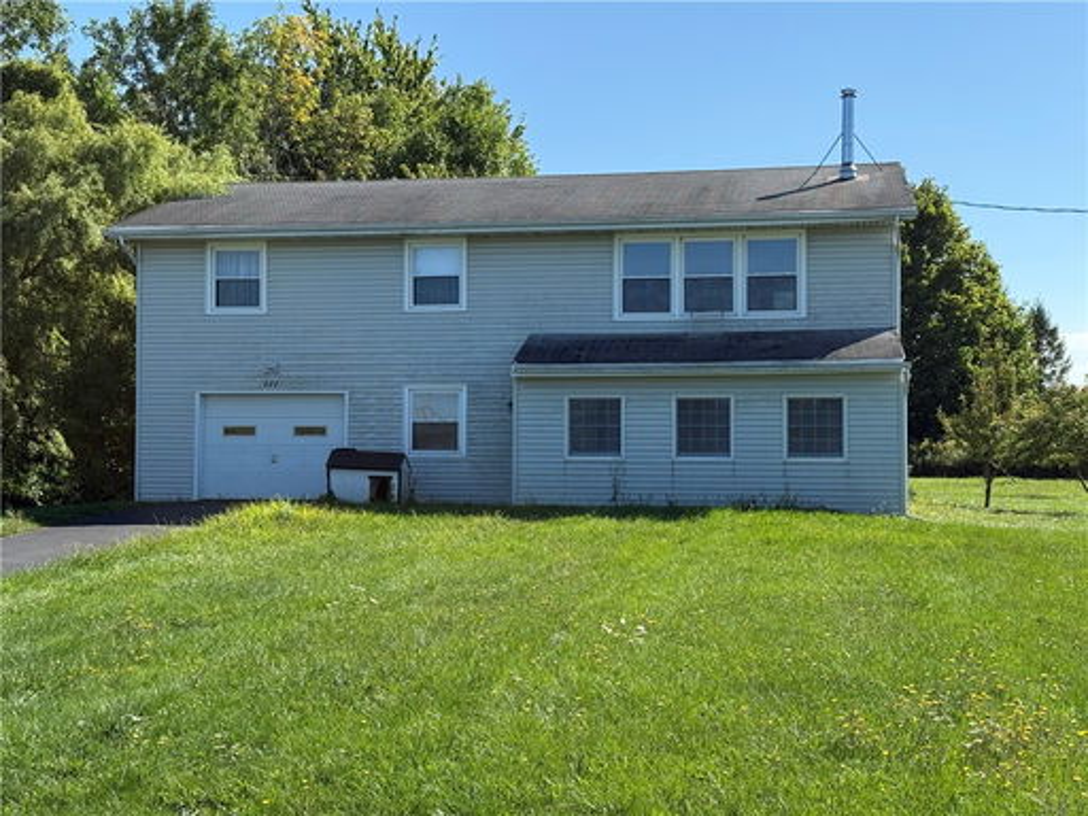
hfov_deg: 39.7
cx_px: 544
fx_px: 1509
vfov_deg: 30.3
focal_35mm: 48
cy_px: 408
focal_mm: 6.76
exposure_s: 1/3226
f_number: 1.78
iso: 80
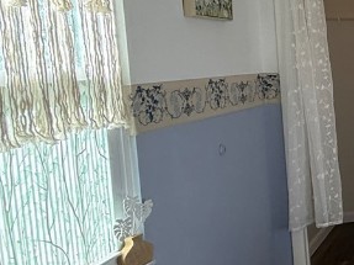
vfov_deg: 28.9
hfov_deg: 23.4
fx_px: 511
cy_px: 89
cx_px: 611
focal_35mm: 50
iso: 100
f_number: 2.2
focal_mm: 2.22
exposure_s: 1/120
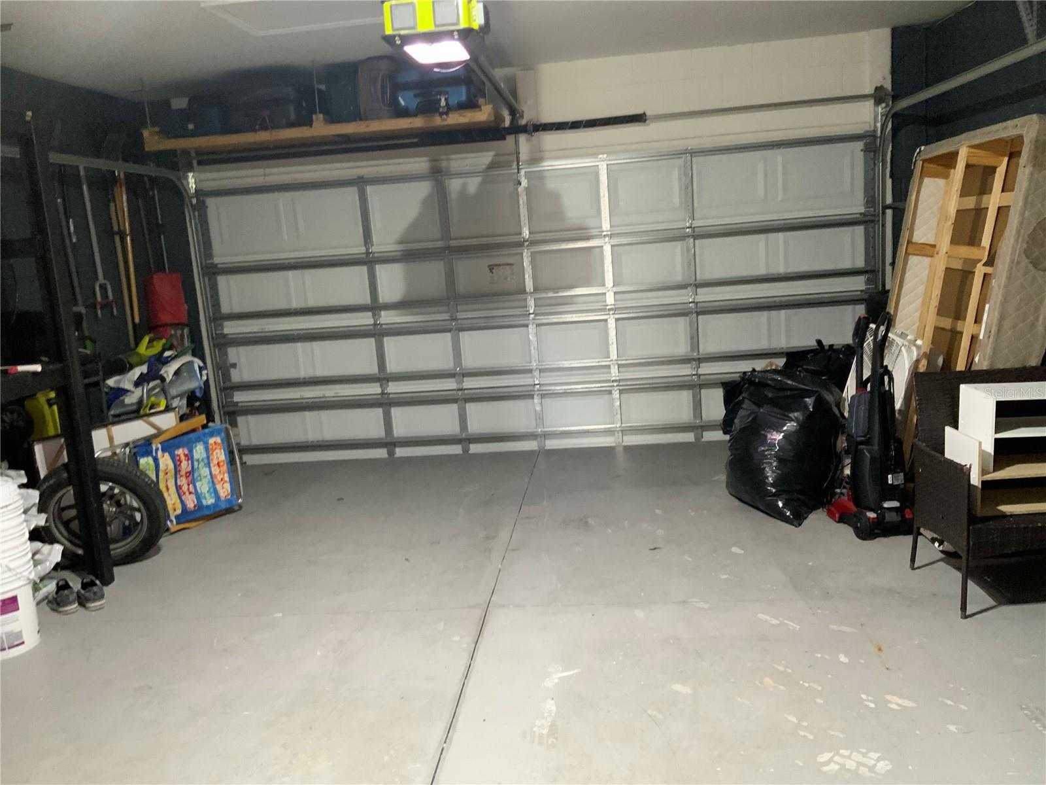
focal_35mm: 29
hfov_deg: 61.7
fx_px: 876
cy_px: 392
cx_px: 523
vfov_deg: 48.2
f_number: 1.8
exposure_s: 1/40
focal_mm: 3
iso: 200
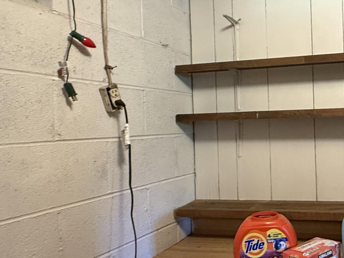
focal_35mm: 37
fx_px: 368
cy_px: 123
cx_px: 320
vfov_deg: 38.6
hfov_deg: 44.8
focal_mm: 2.22
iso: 640
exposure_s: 1/60
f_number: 2.2
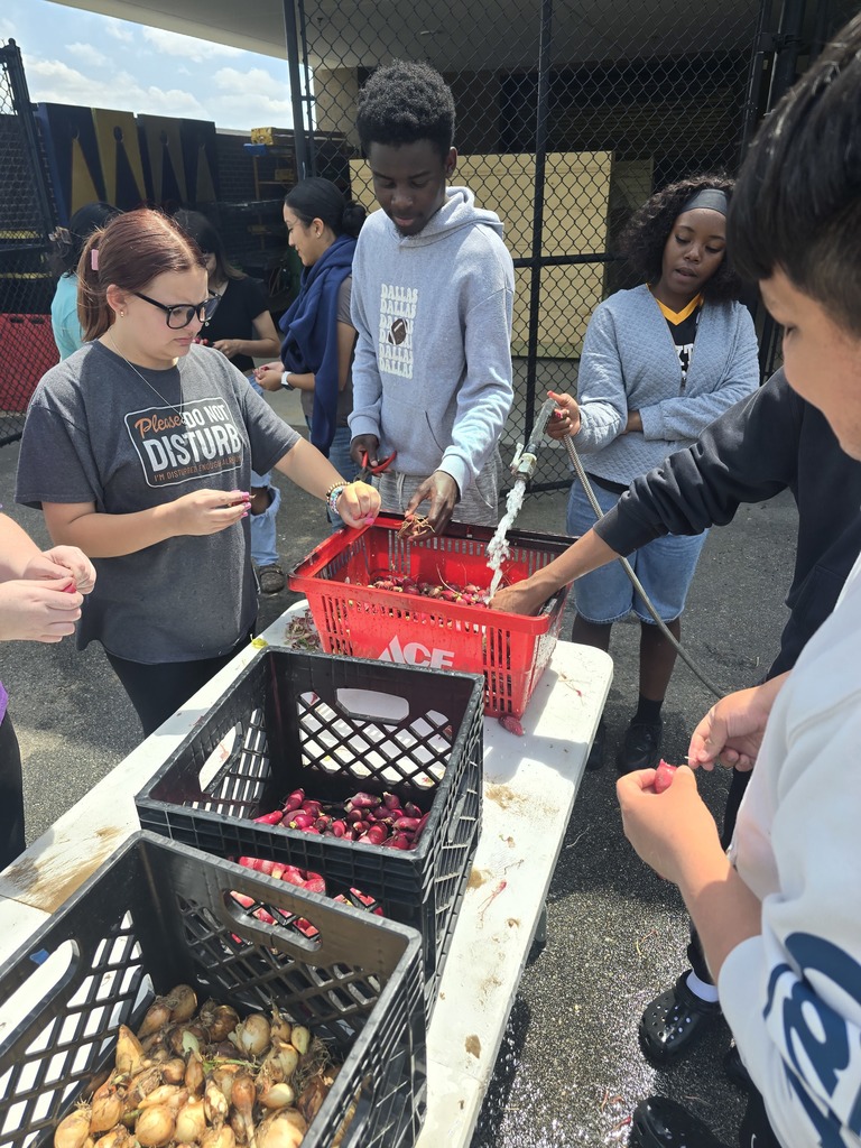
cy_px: 574
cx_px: 430
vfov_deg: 73.9
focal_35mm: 23
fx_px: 763
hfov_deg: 58.9
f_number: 1.7
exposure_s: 1/447
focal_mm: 6.3
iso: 12
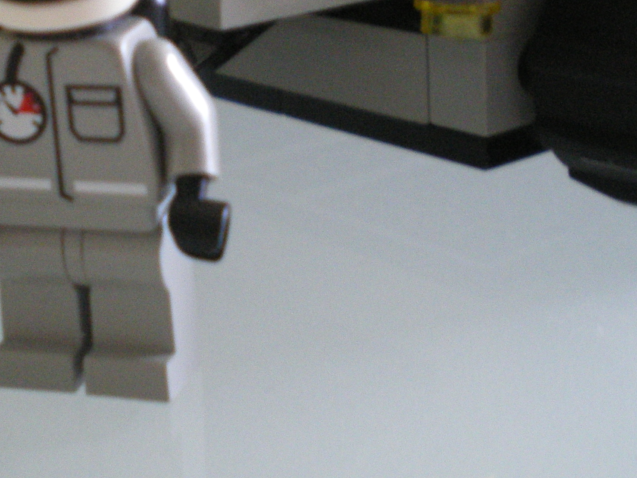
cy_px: 70
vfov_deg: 18.4
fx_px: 1454
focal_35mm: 79
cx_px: 189
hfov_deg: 24.5
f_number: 3.1
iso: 400
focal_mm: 6.3
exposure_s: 1/8
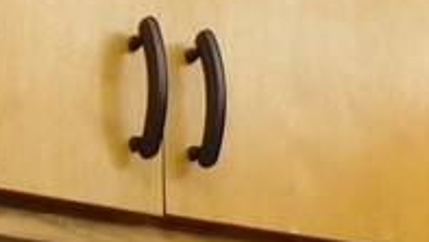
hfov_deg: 13.5
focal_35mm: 130
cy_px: 737
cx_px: -499
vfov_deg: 8.0
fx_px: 1479
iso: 140
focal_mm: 4
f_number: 3
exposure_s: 1/30
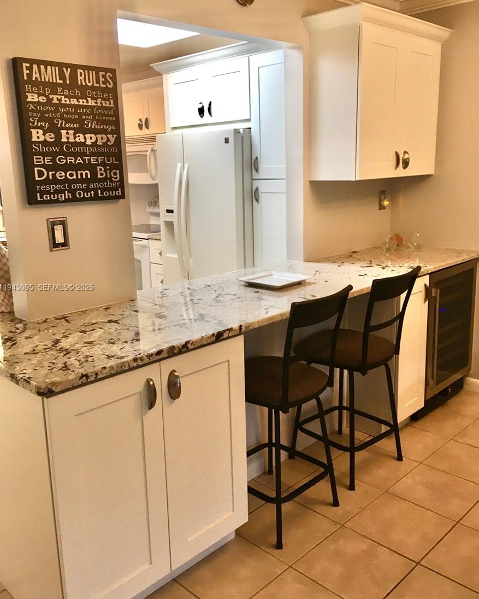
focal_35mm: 31
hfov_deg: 47.1
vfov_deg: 57.2
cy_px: 288
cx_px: 238
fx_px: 549
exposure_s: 1/30
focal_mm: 4.15
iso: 64
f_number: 2.2
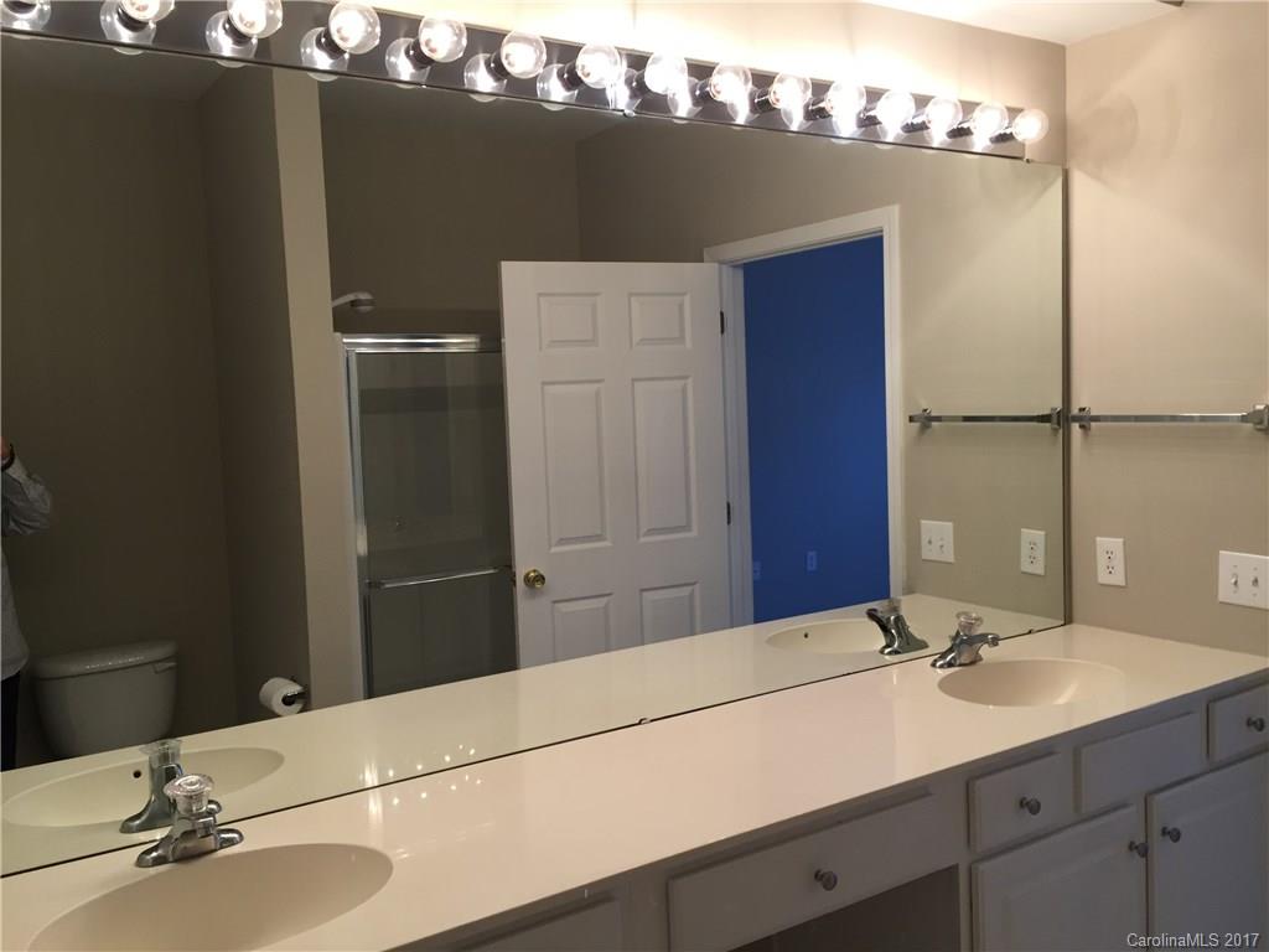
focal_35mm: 29
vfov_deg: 48.2
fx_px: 1063
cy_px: 476
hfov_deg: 61.7
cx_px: 634
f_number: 2.2
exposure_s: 1/30
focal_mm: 4.15
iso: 32
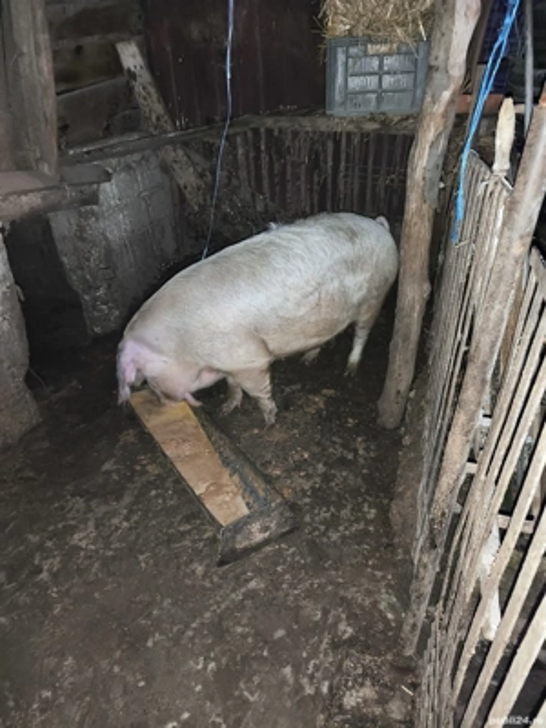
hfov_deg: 58.9
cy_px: 364
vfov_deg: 73.9
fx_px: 484
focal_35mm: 23
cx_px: 273
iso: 6400
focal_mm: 6.14
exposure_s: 1/16.7
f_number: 1.65
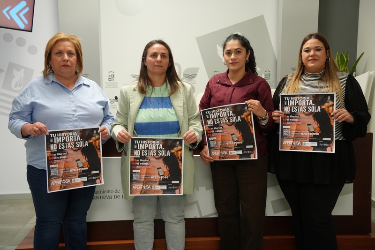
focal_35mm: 38
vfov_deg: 35.0
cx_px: 188
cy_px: 125
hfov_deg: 50.7
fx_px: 396
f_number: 4
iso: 1600
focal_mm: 38
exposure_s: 1/160
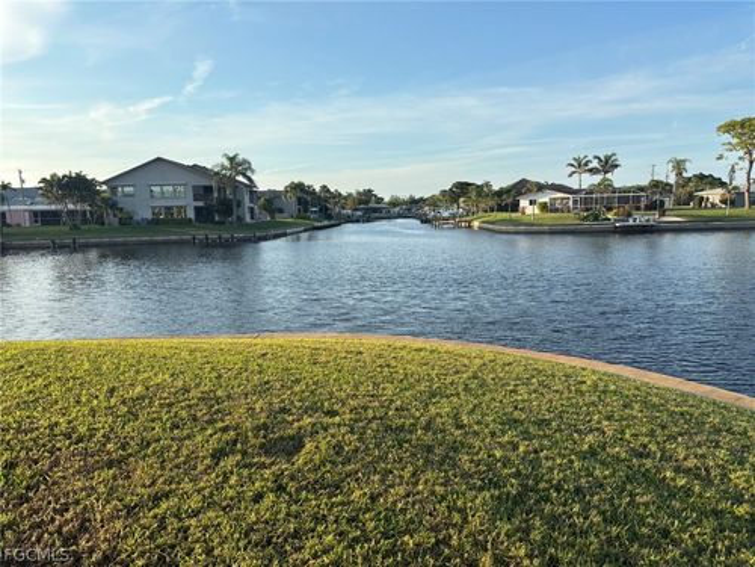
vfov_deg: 53.1
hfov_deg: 67.3
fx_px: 567
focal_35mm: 26
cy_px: 284
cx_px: 378
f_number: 1.6
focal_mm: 5.96
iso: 50
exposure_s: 1/1783
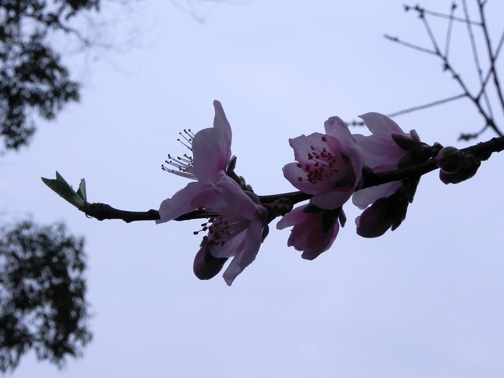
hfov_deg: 29.4
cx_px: 252
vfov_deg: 22.3
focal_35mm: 66
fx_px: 961
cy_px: 189
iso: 160
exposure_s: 1/310
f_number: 6.3
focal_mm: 11.8
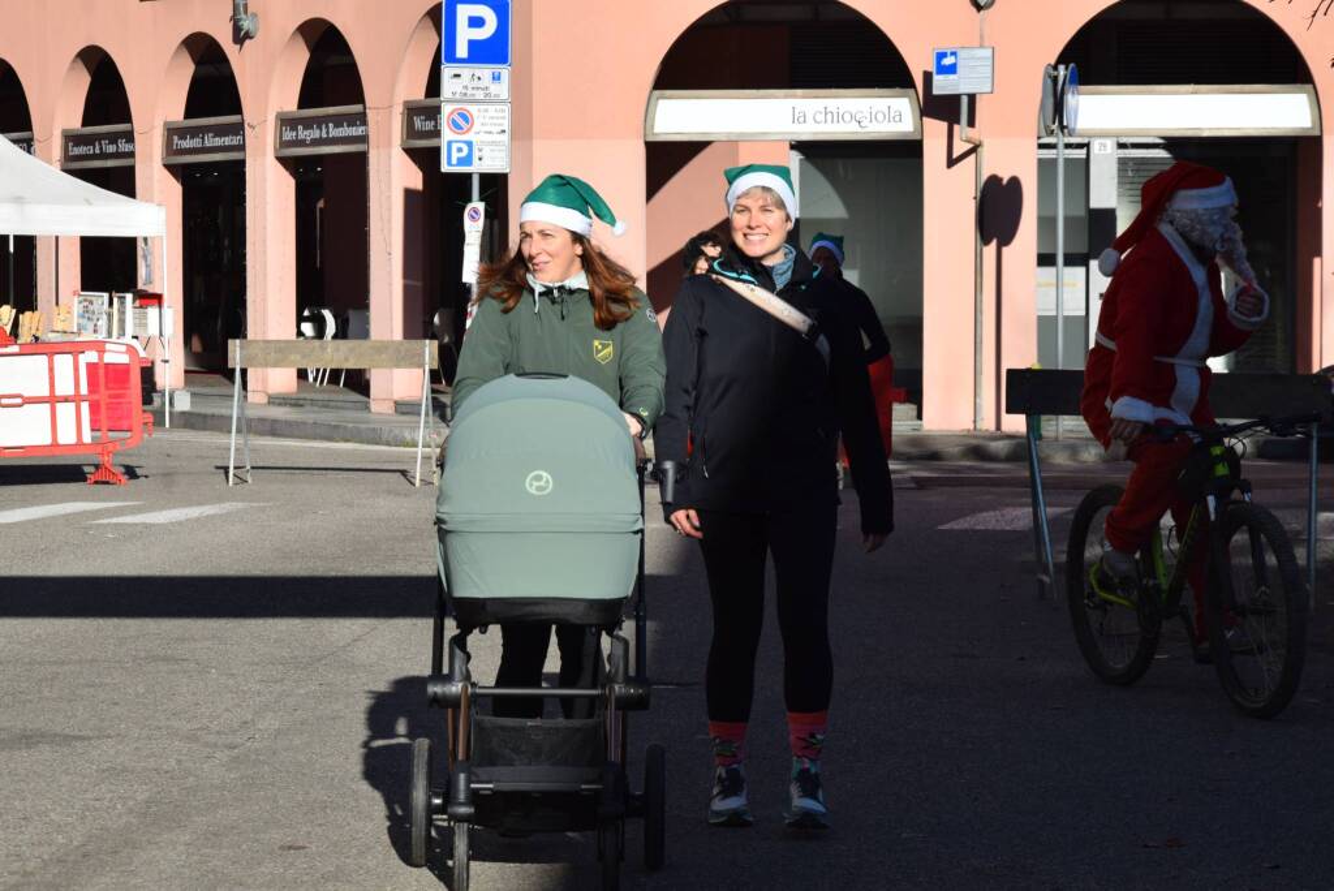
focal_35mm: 128
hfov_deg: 16.1
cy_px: 446
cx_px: 667
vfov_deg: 10.8
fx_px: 4727
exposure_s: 1/400
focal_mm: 85
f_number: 10
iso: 200
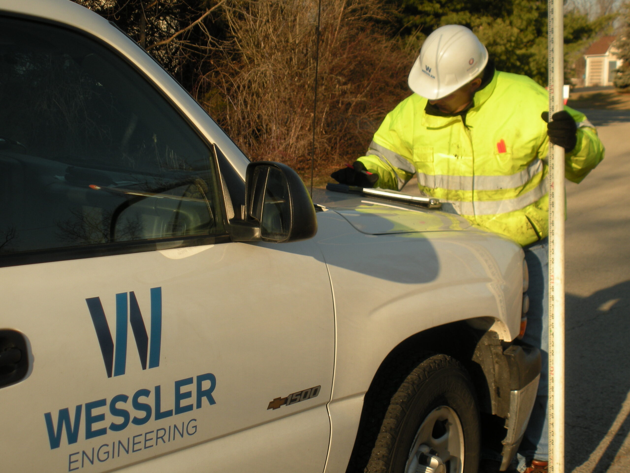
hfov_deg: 31.2
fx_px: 1128
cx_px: 315
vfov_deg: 23.7
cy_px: 236
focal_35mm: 62
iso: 64
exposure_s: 1/435
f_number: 4.6
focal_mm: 11.2
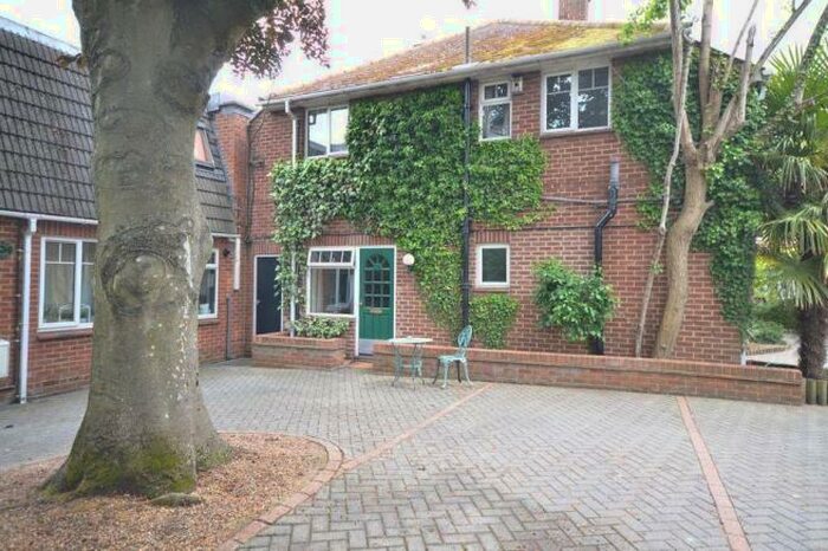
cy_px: 276
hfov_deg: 77.3
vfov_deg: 56.1
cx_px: 414
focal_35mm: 22
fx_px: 517
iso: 400
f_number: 5.6
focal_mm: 15
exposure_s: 1/125
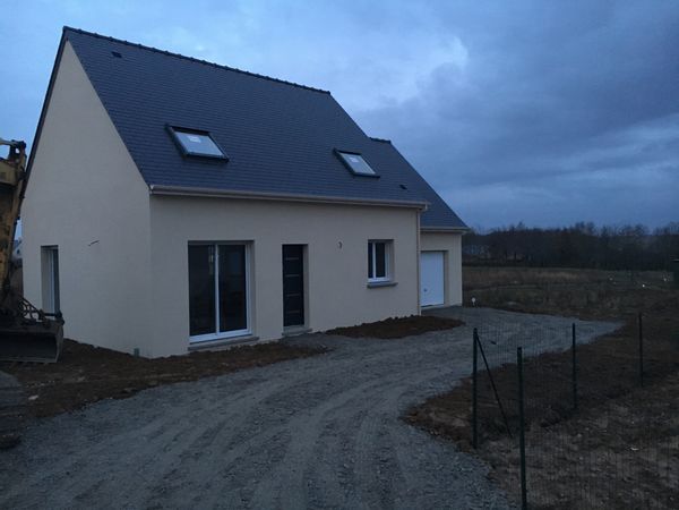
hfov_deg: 61.7
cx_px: 340
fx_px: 569
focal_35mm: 29
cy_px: 255
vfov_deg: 48.2
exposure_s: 1/17
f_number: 2.2
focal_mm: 4.15
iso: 250
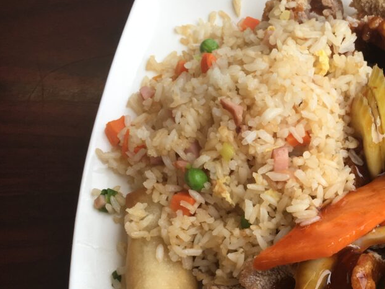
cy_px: 216
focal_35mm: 56
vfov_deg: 25.8
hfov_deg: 32.1
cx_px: 370
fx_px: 623
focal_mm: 4.15
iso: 32
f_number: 2.2
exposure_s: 1/120
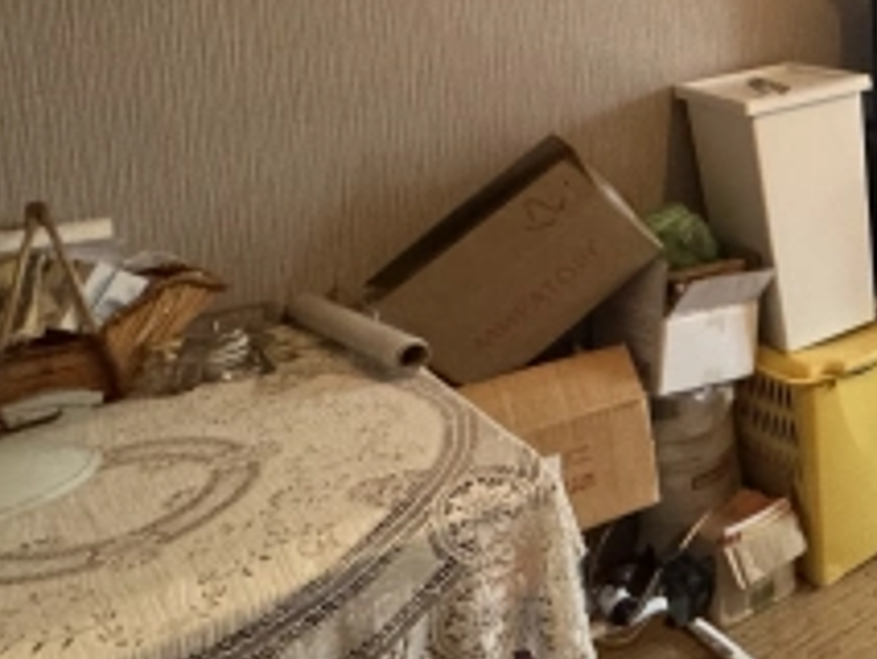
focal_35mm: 41
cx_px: 1075
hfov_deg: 35.2
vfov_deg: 32.8
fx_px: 1039
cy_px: 29
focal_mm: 2.22
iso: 800
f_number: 2.2
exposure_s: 1/50
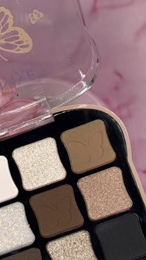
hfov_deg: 14.4
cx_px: 45
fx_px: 578
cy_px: 160
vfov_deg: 25.2
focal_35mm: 84
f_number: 1.78
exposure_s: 1/100
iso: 80
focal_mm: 6.76
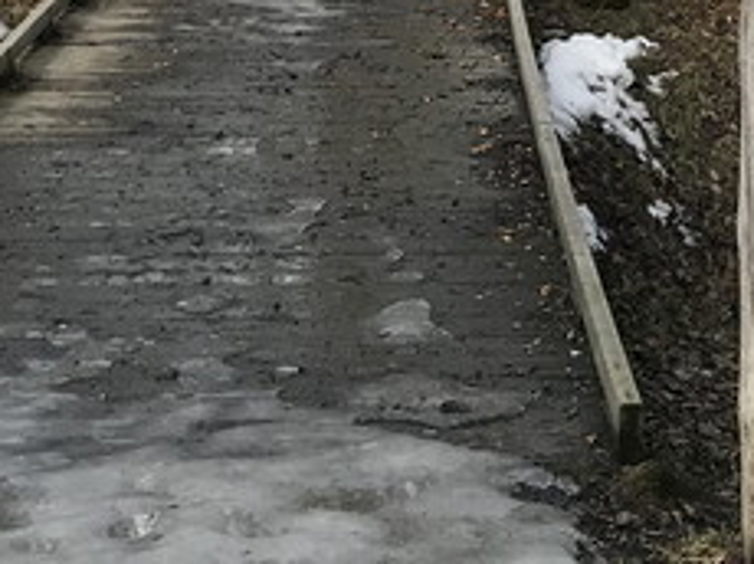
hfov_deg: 16.8
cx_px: 561
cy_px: -249
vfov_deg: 12.1
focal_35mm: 117
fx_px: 2546
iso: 20
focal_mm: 3.99
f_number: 1.8
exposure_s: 1/651
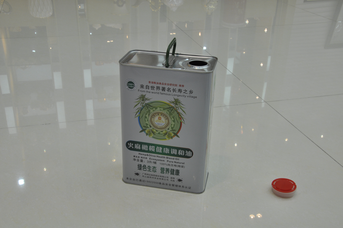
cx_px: 172
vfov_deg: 31.8
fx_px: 400
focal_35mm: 42
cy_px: 114
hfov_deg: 46.4
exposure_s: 1/20
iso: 500
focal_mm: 28
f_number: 16
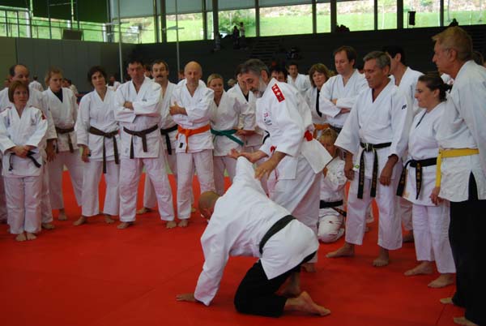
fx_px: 649
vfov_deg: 28.2
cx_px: 243
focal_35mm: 48
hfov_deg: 41.1
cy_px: 163
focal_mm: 32
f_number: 4.5
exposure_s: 1/40
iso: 200
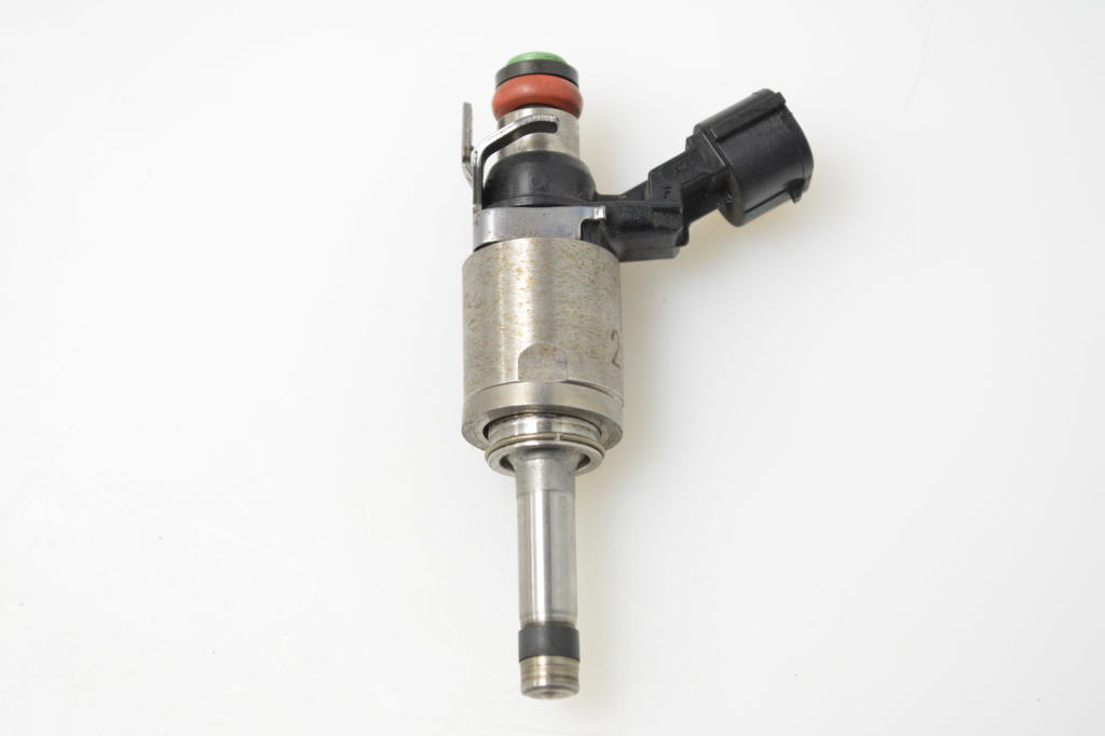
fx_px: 2531
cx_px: 552
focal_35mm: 82
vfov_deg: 16.5
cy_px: 368
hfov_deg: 24.6
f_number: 6.3
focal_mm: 55
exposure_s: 1/160
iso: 2000
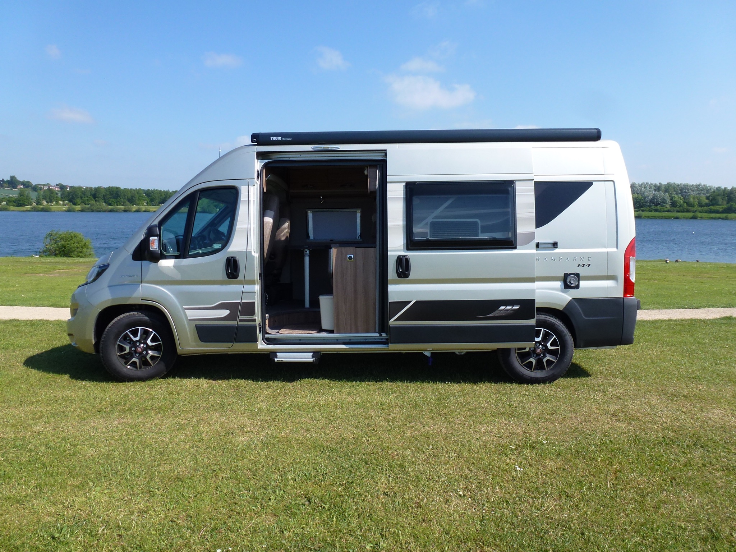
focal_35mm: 24
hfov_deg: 71.6
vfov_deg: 56.8
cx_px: 368
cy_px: 276
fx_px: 510
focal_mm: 4.3
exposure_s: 1/800
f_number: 4
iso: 100
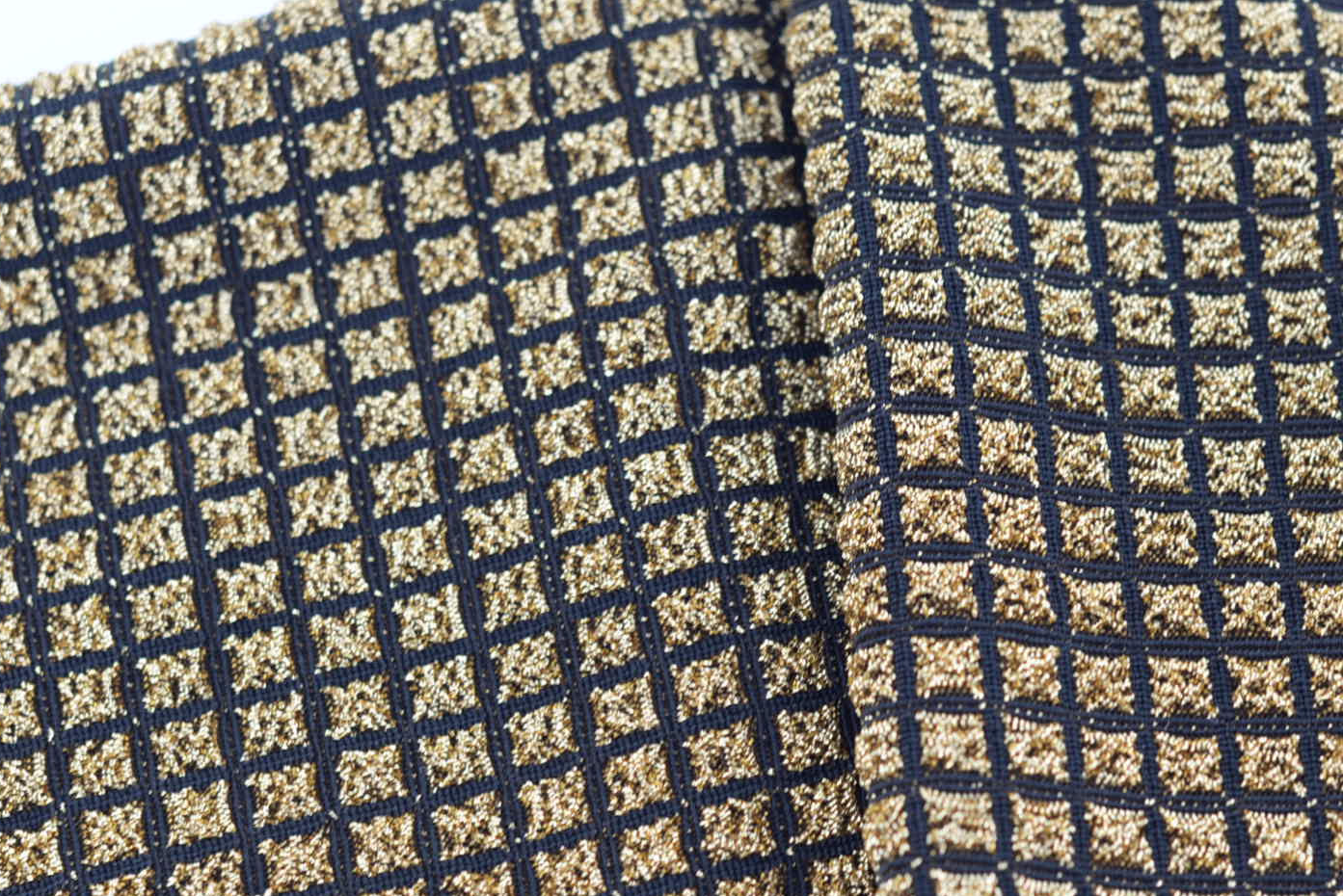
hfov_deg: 18.9
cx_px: 865
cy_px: 504
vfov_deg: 12.7
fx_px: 4030
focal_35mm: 108
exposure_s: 1/40
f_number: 4
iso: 100
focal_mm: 50
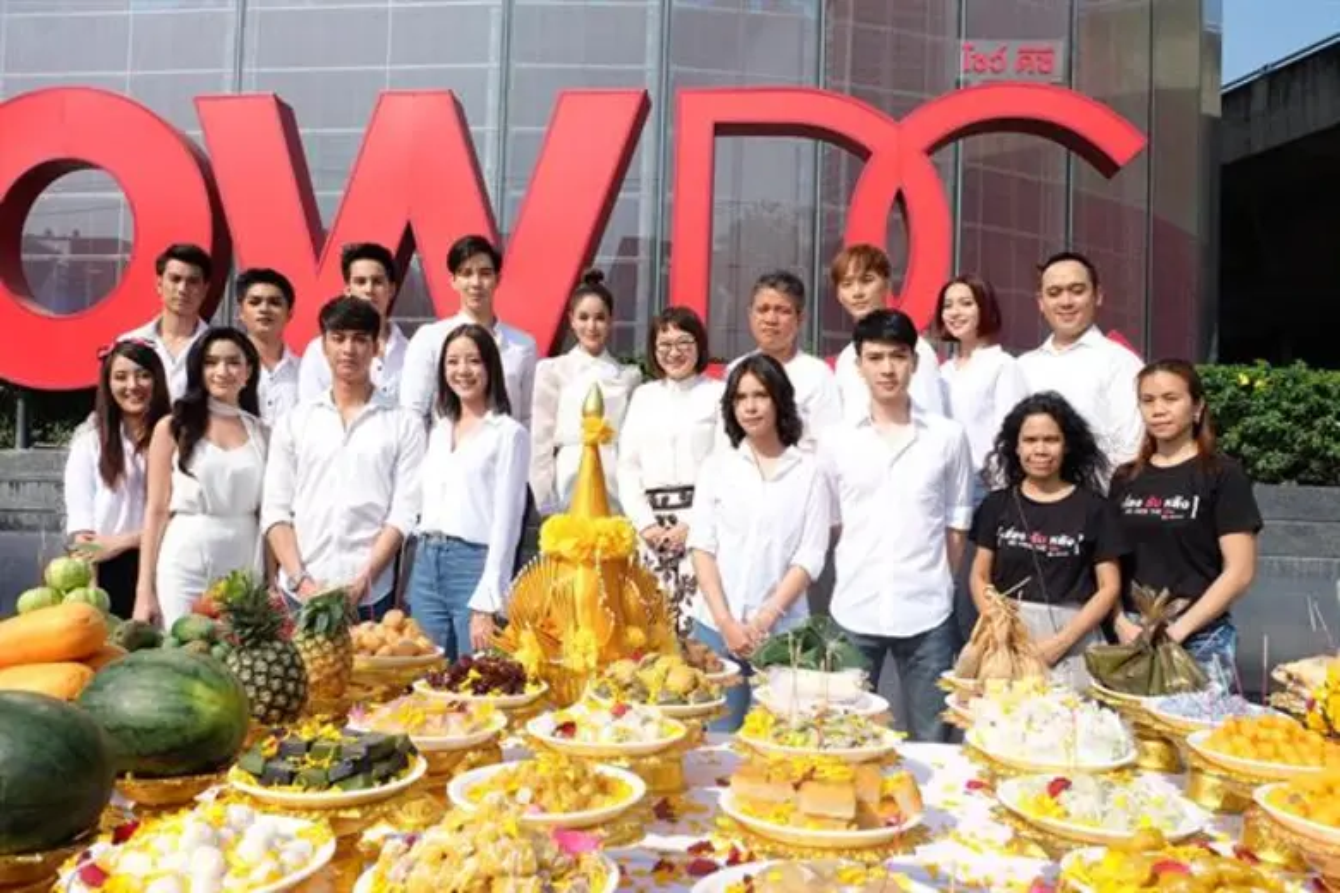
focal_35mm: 29
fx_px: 1079
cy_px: 446
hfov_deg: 63.7
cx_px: 670
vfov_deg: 45.0
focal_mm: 19.2
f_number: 8
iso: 200
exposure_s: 1/350
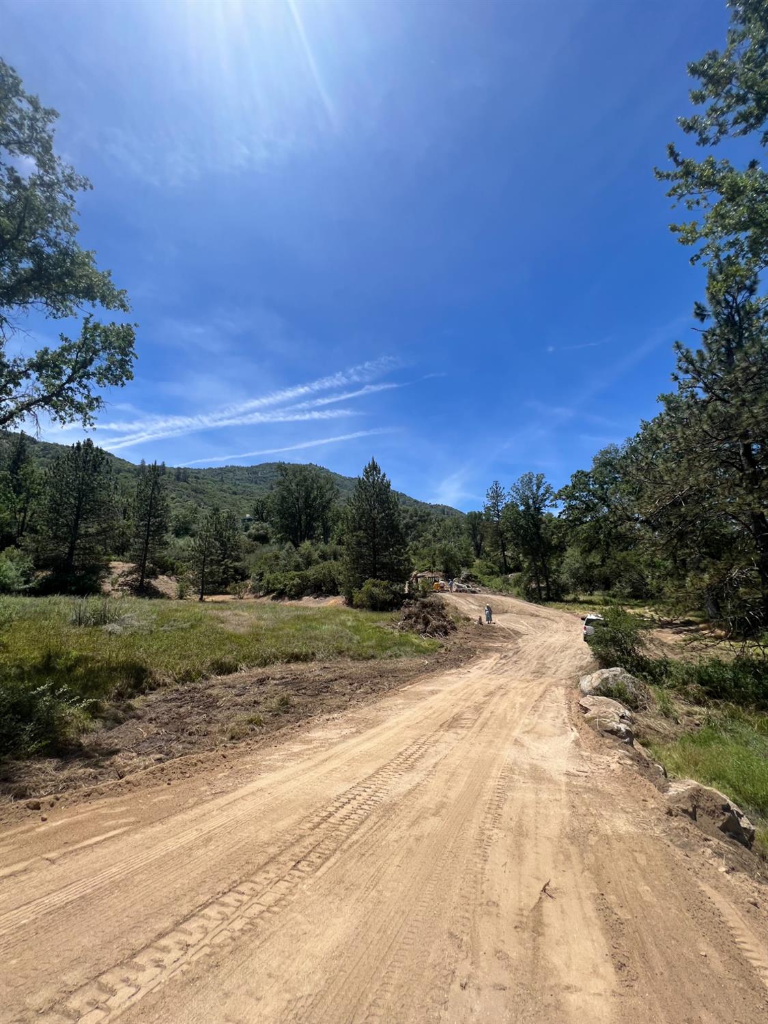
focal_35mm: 13
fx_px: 385
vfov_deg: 106.2
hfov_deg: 89.9
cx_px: 384
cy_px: 512
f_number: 1.8
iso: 32
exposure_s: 1/1727
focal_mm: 1.57
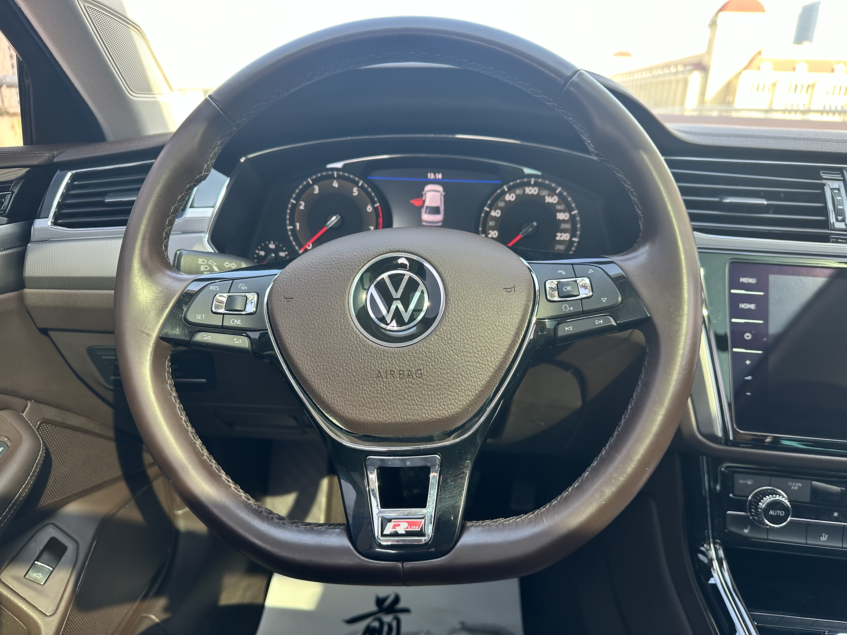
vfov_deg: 56.8
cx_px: 424
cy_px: 318
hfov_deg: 71.6
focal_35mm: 24
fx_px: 587
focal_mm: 6.86
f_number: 1.78
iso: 125
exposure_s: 1/121
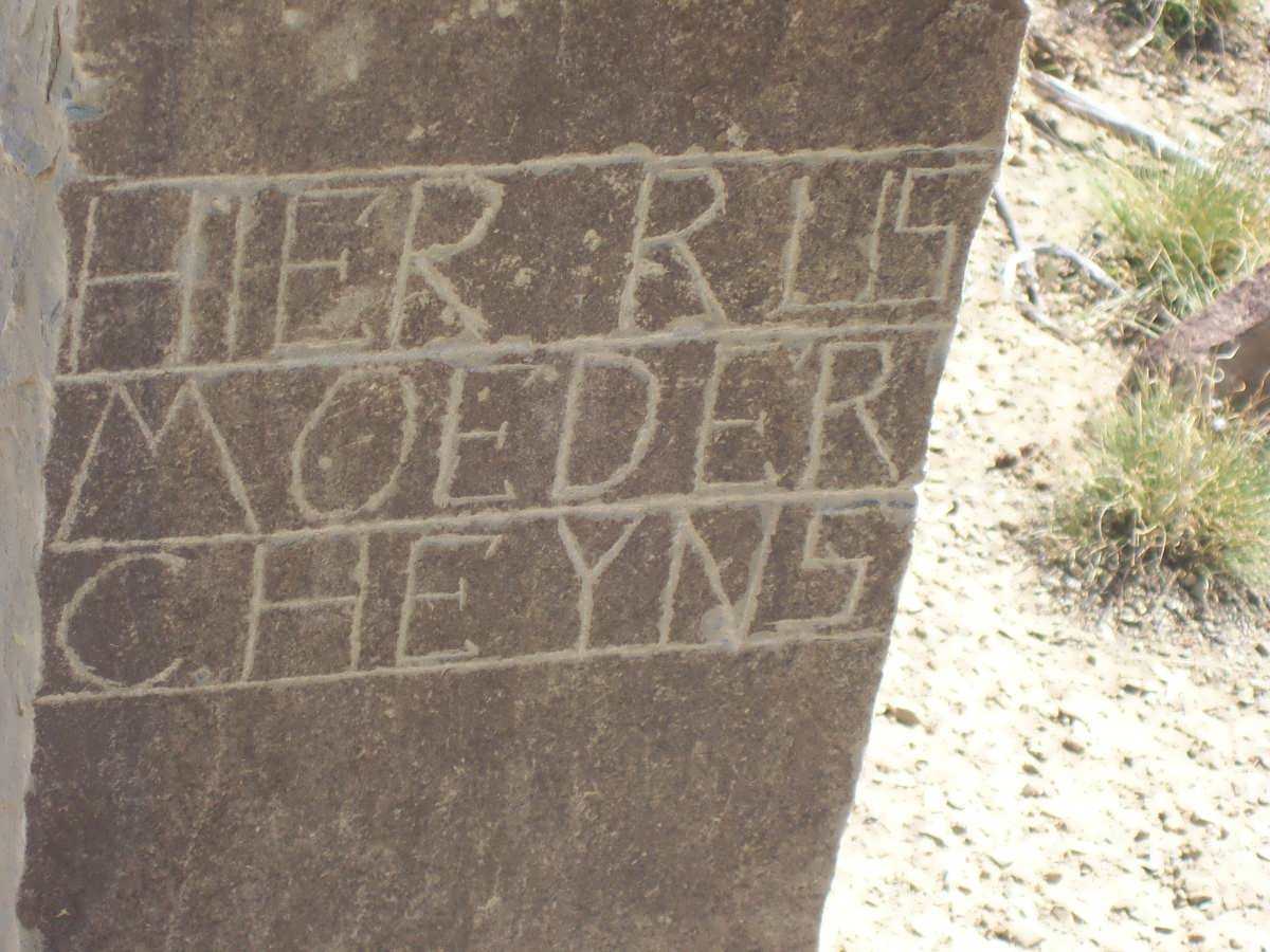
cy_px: 476
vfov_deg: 13.7
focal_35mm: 108
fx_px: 3962
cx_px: 635
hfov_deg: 18.2
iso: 80
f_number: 4.8
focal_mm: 18
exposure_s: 1/170
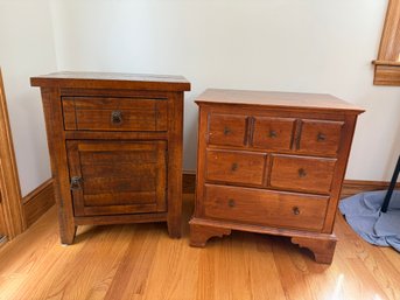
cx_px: 200
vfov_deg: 56.8
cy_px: 150
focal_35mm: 24
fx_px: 277
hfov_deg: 71.6
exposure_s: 1/60
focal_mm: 6.76
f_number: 1.78
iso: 200
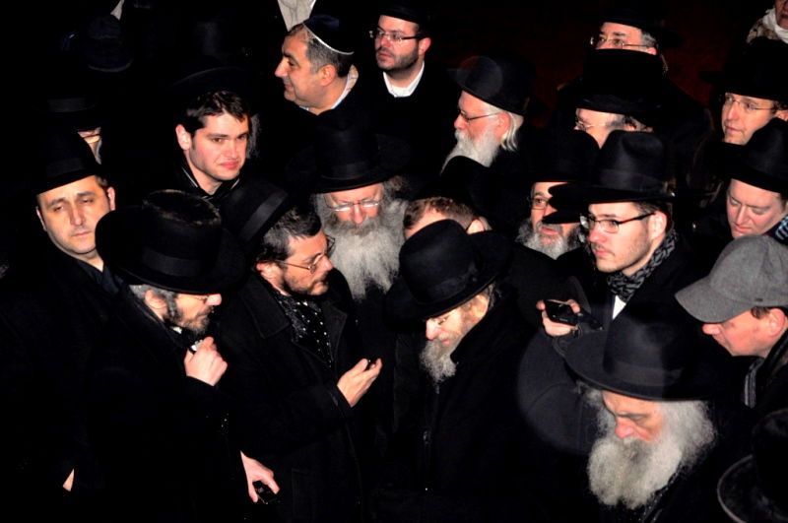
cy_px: 262
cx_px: 394
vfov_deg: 13.0
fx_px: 2295
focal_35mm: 105
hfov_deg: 19.5
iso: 800
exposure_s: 1/60
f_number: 4
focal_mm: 70
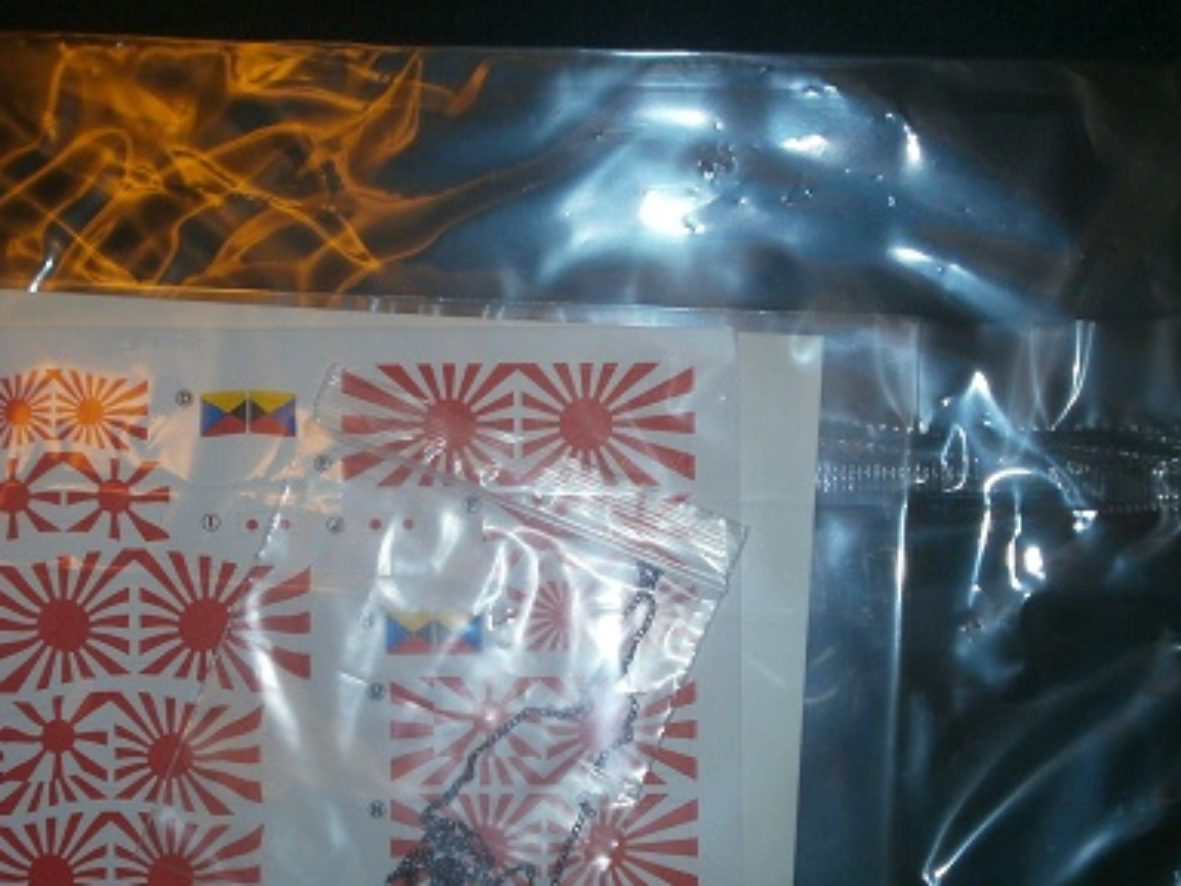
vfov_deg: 28.7
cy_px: 649
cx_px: 437
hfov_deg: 37.9
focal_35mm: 50
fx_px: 1706
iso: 125
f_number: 3.1
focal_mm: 5.8
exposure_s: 1/30
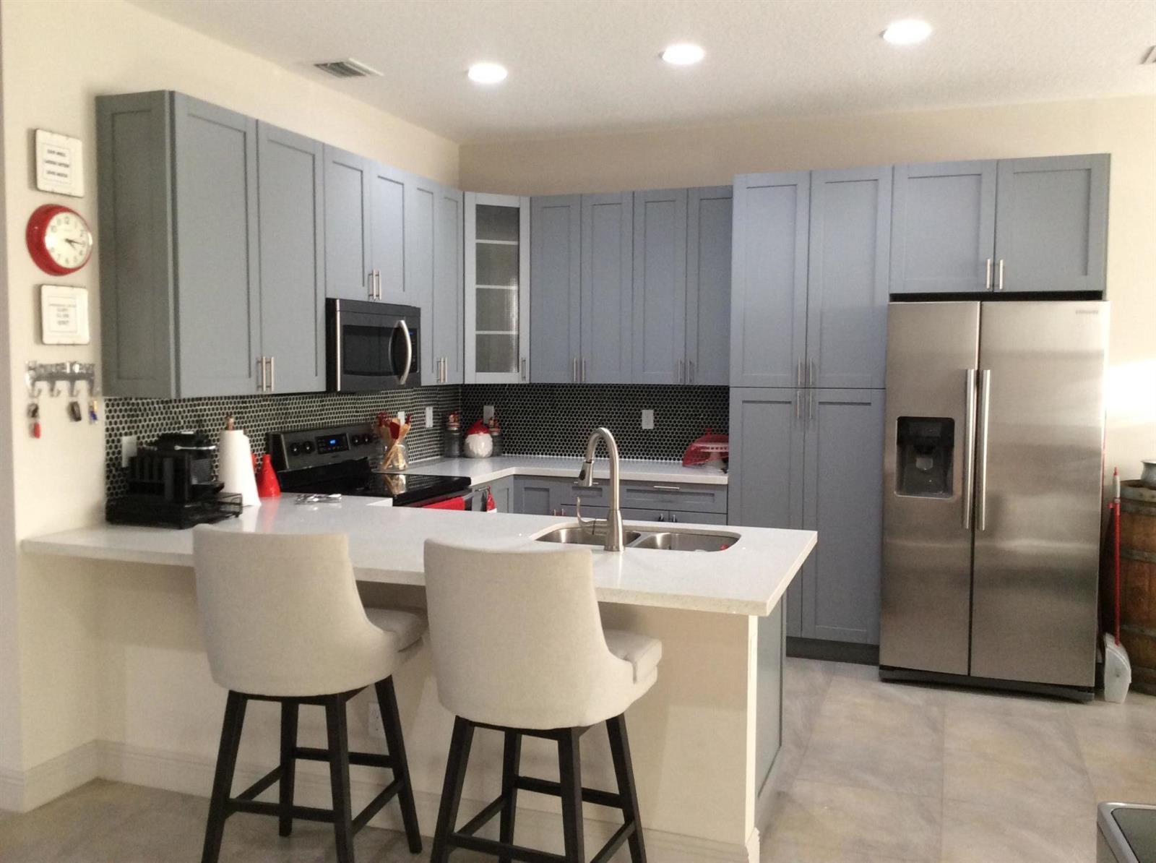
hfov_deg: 56.9
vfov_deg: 44.0
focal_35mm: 32
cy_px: 432
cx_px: 578
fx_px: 1067
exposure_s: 1/24
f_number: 2.4
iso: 100
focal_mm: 3.3
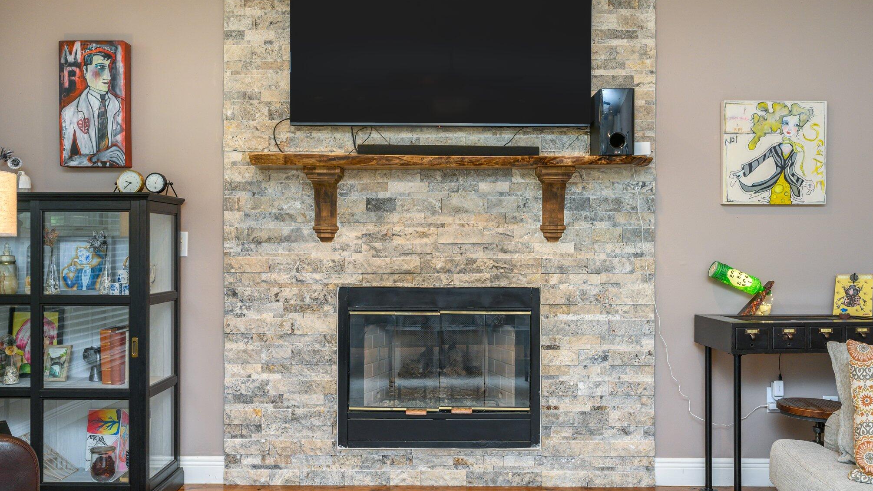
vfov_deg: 36.7
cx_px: 438
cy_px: 245
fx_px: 741
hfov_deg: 61.0
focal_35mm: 32
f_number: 7.1
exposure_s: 1/25
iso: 500
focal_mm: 30
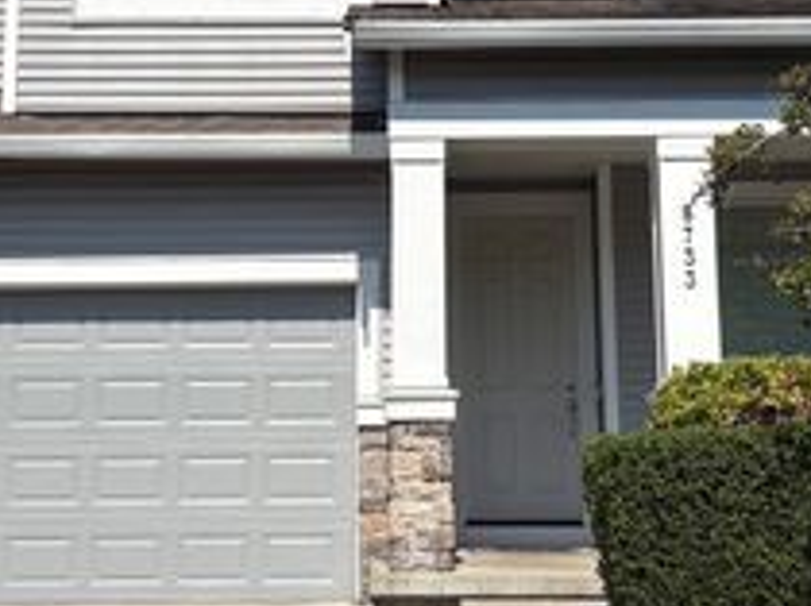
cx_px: 402
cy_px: 230
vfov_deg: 23.5
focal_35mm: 62
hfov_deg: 31.2
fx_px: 1451
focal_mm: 5.96
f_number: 1.6
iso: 50
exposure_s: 1/6329
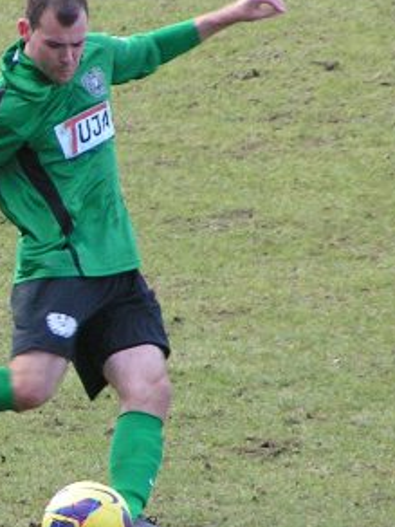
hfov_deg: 1.6
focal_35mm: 932
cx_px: -128
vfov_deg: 2.1
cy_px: 260
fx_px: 14180
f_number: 3.5
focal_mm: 52
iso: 160
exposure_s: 1/400
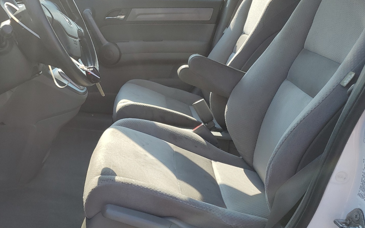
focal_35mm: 39
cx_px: 110
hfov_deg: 49.1
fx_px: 388
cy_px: 113
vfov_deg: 32.8
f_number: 1.5
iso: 50
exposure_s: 1/833
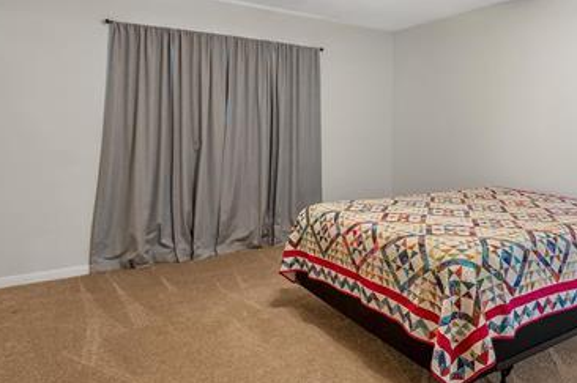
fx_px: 448
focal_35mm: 28
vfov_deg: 45.7
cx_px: 383
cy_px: 132
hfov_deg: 63.9
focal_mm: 16
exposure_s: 1/2
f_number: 8
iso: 800
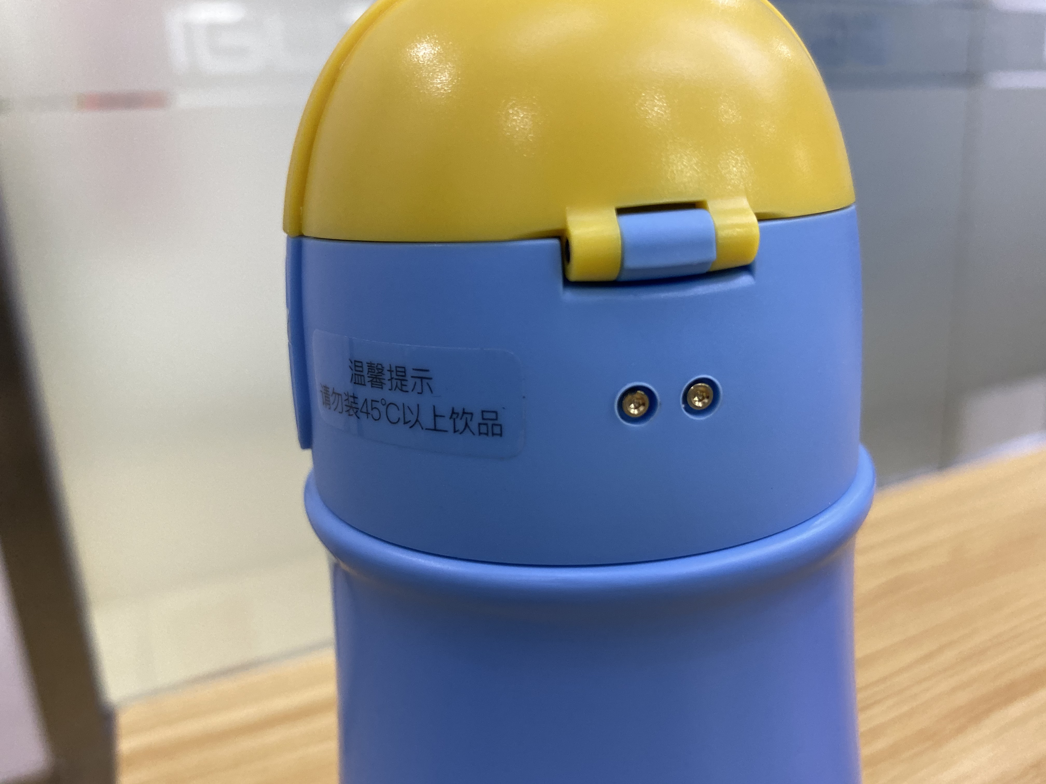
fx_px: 786
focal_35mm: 26
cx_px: 523
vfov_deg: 53.1
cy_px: 392
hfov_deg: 67.3
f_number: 1.8
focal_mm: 4.25
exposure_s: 1/50
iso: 250
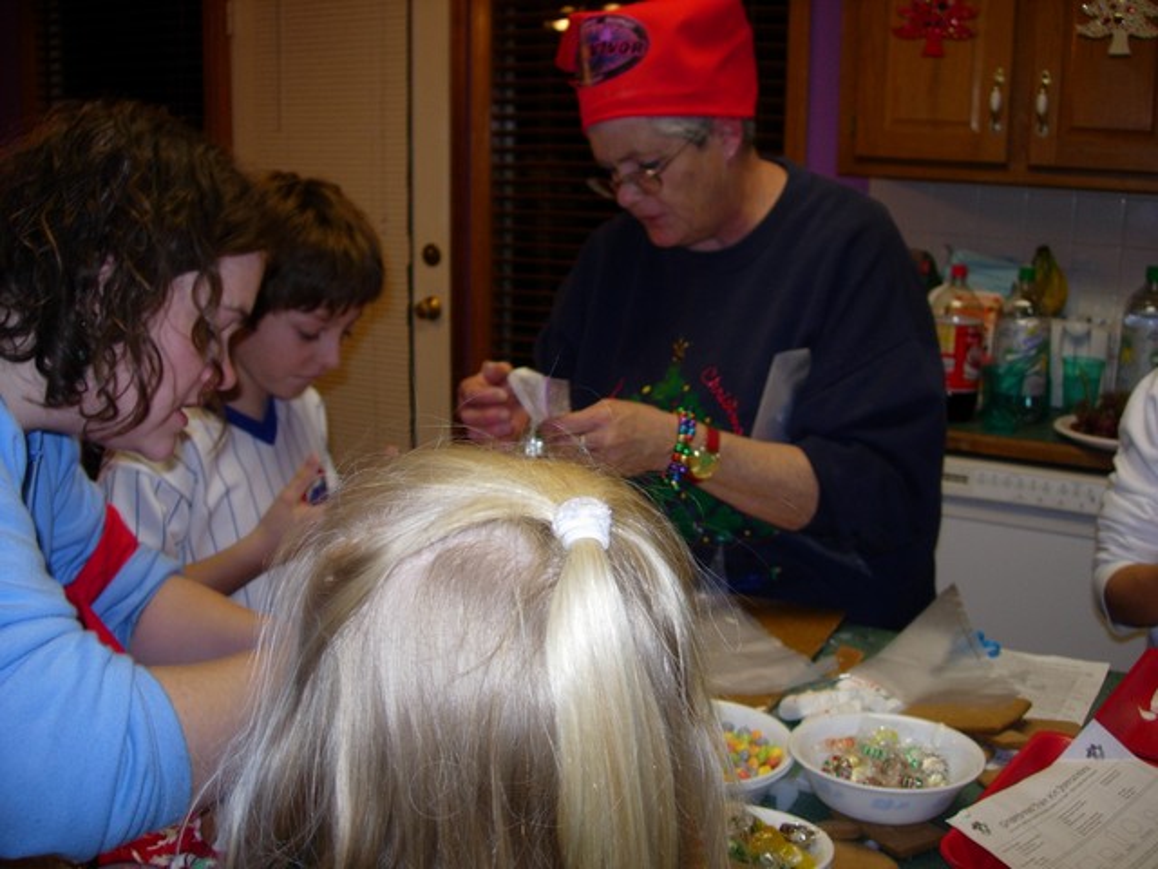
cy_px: 434
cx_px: 579
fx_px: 1271
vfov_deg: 37.7
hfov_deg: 49.0
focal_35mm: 38
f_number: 2.8
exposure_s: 1/64
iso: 79
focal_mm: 7.8
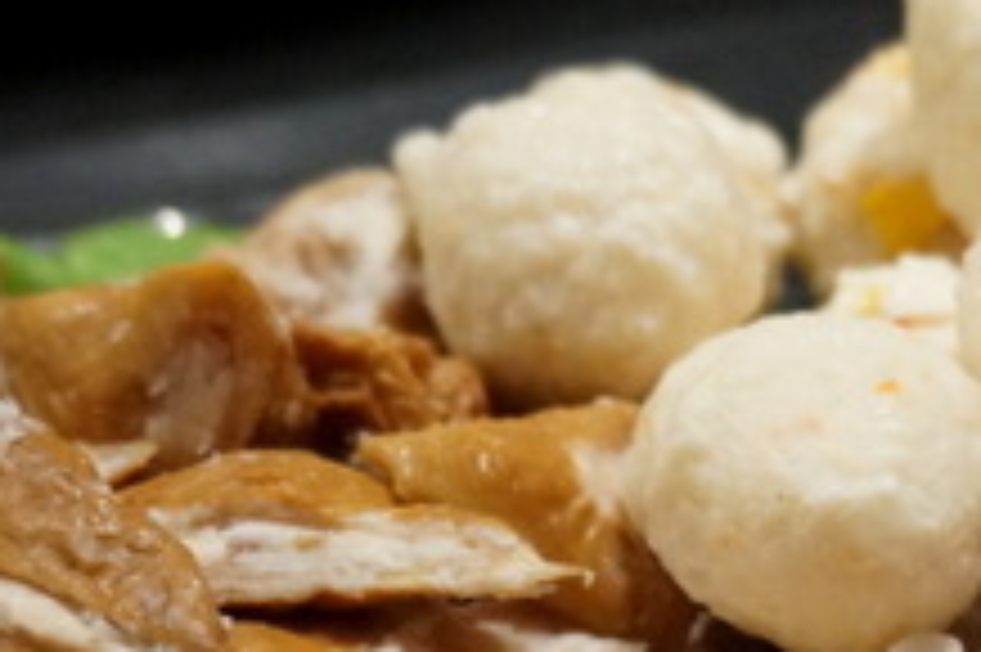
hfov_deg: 21.7
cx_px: 837
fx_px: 2518
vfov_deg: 14.2
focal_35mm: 92
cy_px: 830
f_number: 4
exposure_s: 1/30
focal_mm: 21
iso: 3200
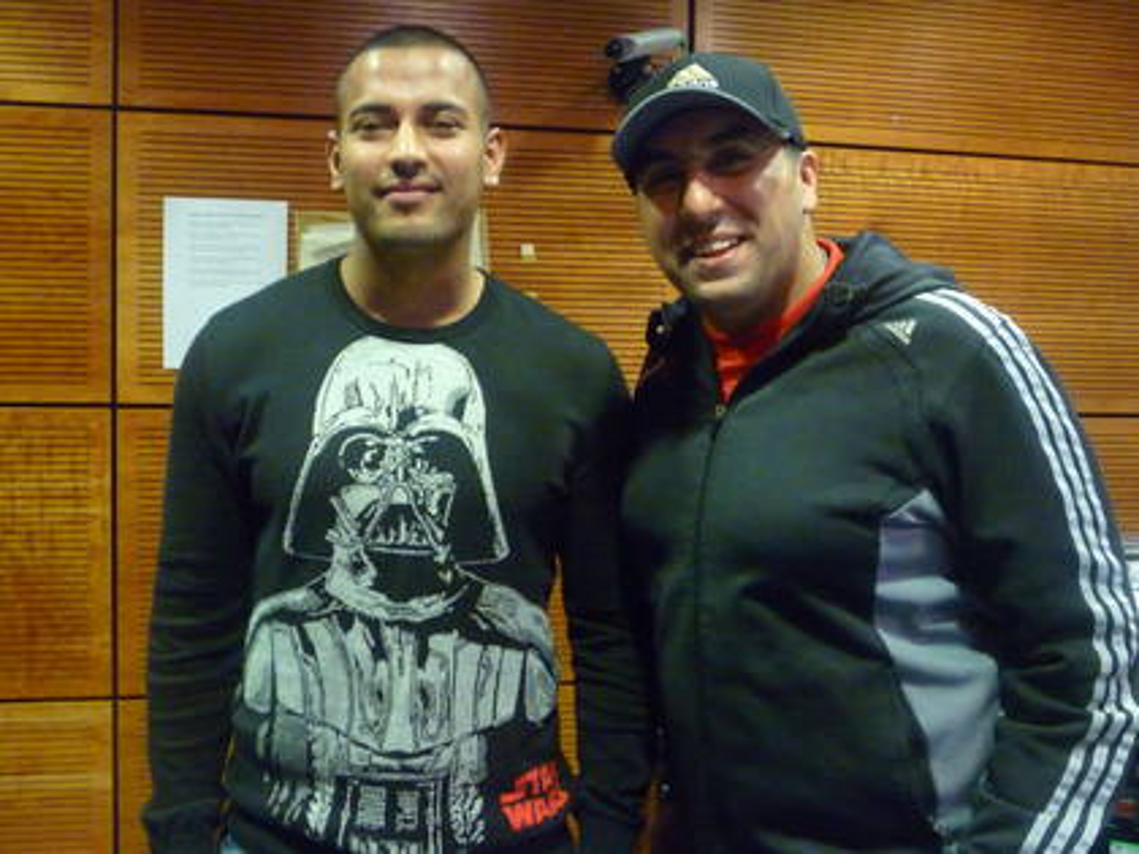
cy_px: 427
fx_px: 1185
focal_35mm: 36
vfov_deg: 39.7
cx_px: 570
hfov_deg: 51.4
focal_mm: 6.3
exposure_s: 1/10
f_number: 3.7
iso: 800
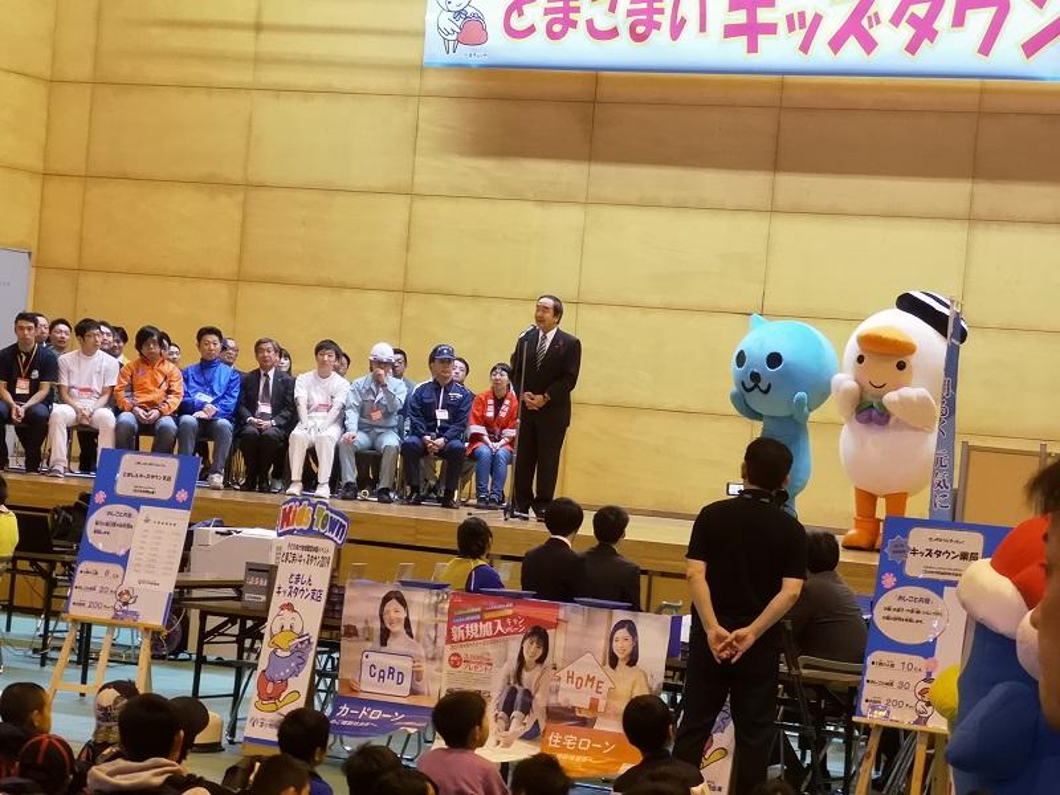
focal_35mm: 104
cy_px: 398
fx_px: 3185
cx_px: 530
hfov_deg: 18.9
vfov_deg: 14.2
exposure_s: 1/33
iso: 320
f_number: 2.4
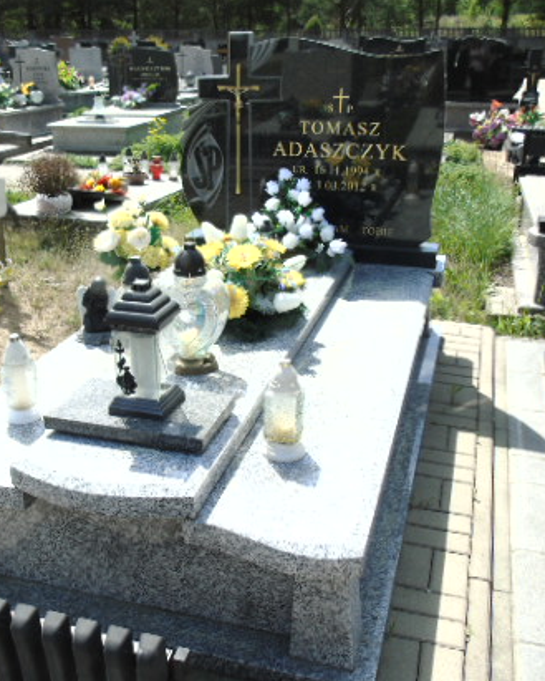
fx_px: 766
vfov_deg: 47.8
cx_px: 217
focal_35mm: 38
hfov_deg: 39.0
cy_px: 378
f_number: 3.4
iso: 80
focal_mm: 4.4
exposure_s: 1/800
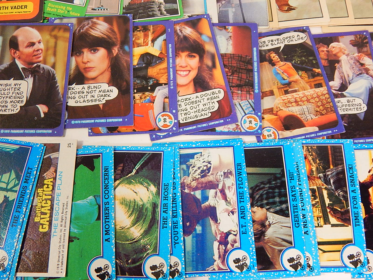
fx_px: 366
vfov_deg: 41.8
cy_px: 140
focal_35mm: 34
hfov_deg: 54.0
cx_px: 186
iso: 280
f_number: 3.3
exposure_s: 1/30
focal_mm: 6.1
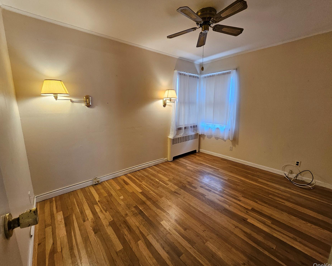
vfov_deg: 88.0
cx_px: 166
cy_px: 132
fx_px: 138
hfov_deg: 100.7
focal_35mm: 14
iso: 160
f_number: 2.2
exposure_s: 1/60
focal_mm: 1.7
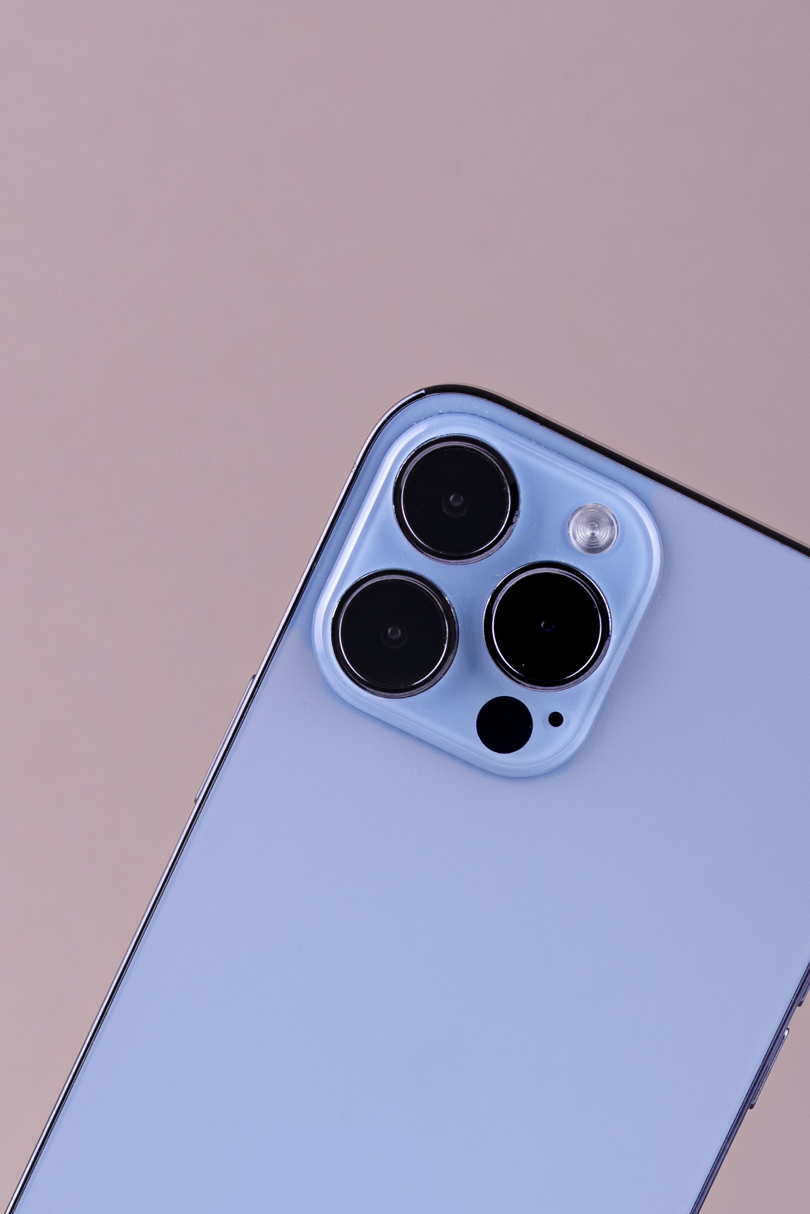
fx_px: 7991
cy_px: 1177
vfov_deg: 8.6
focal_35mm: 237
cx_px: 404
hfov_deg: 5.8
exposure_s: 1/100
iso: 100
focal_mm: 105
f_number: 10
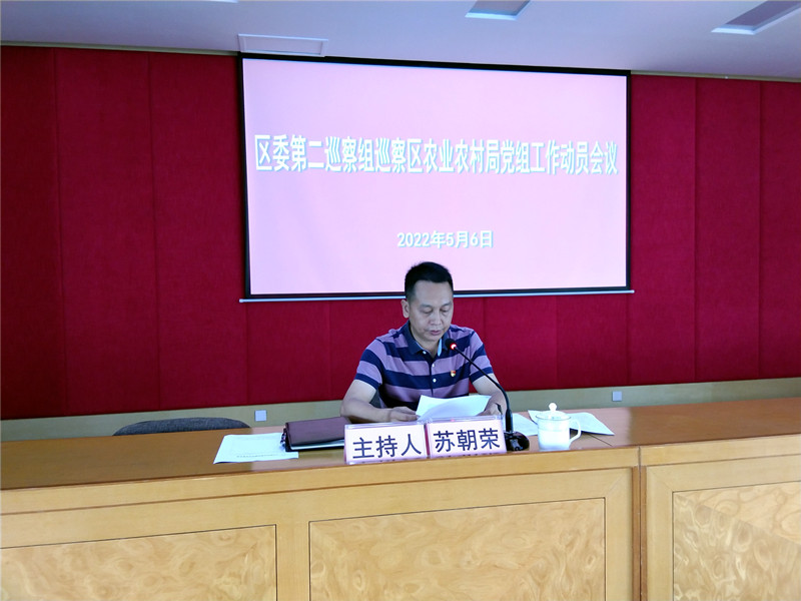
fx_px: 717
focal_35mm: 31
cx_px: 400
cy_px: 300
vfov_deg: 45.4
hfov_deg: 58.4
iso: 400
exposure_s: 1/33.3
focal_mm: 3.69
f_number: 2.2
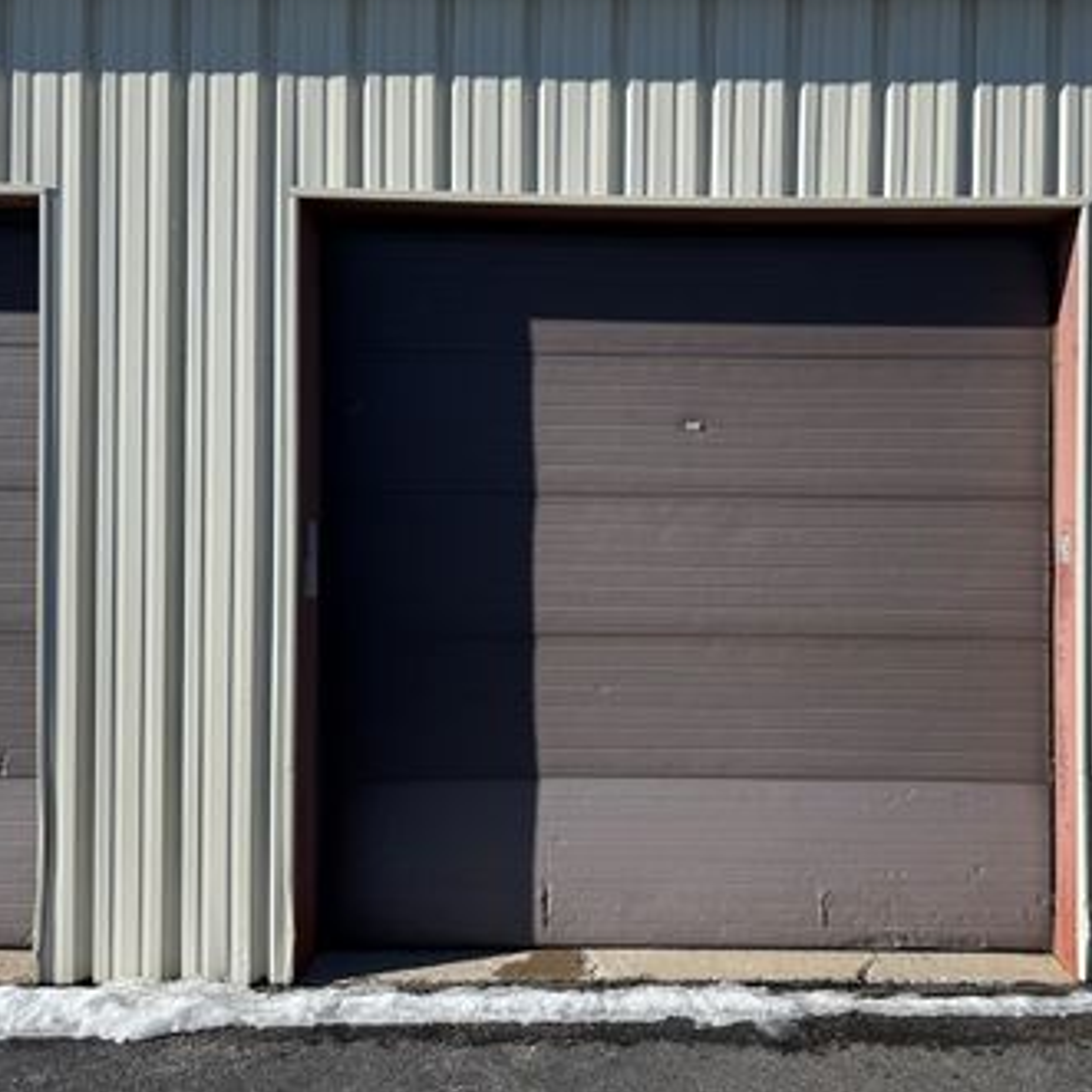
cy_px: 510
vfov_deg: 51.1
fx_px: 1142
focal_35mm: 32
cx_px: 680
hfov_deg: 50.6
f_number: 1.78
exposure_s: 1/4167
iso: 80
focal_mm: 6.76
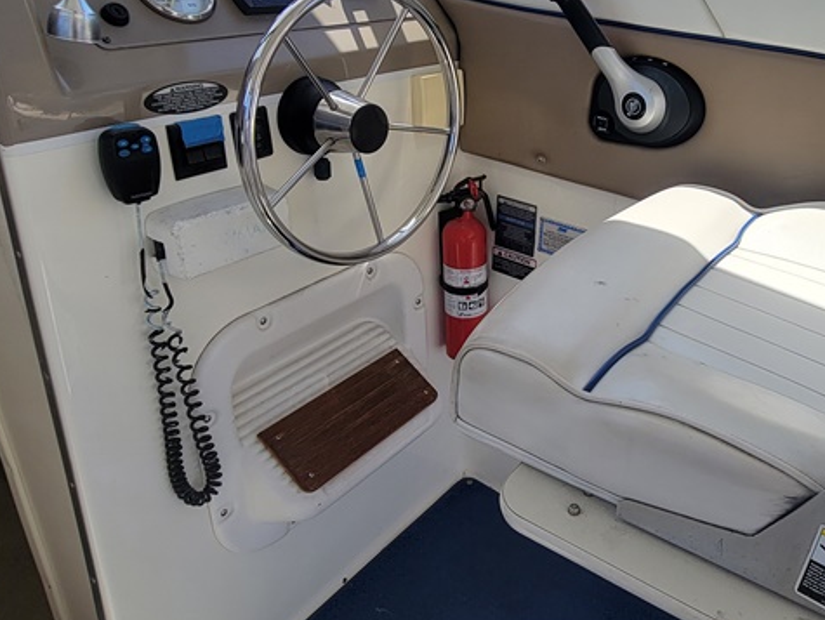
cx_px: 589
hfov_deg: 60.9
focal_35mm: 28
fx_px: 668
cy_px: 247
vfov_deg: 49.5
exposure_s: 1/744
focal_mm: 2.2
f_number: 2.2
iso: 50
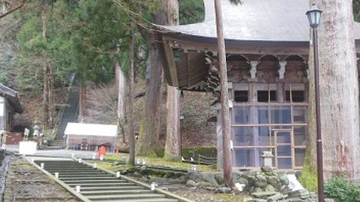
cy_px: 110
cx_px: 217
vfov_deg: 24.4
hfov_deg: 41.9
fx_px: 468
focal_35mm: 49
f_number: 3.5
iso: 160
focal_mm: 6
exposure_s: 1/30
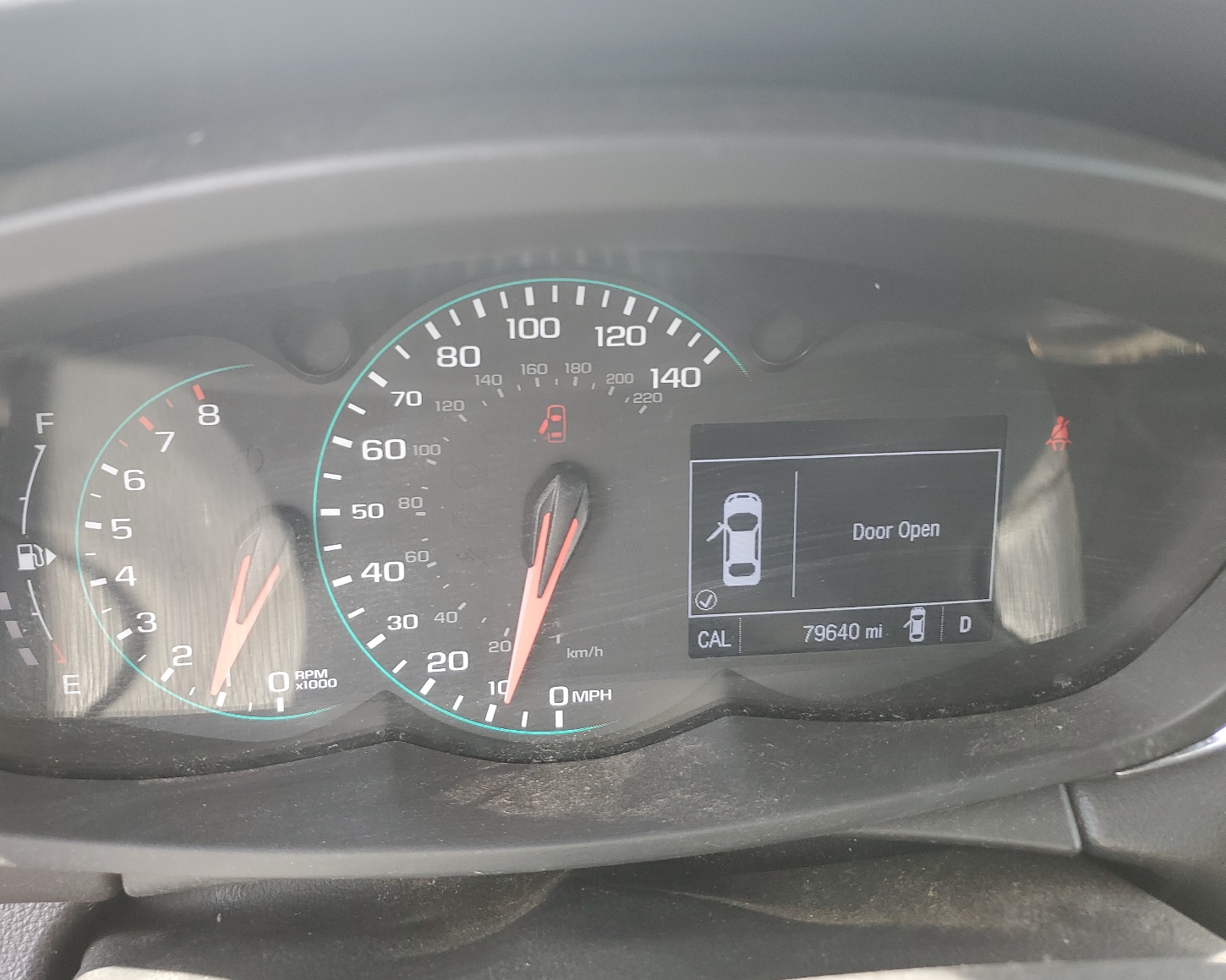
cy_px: 487
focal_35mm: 28
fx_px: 1016
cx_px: 560
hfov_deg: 62.1
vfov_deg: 51.5
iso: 54
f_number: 1.5
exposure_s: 1/120
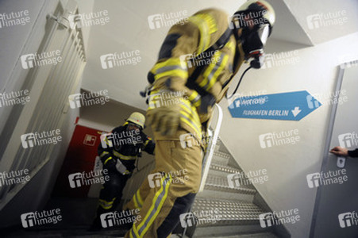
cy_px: 119
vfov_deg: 81.1
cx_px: 179
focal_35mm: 14
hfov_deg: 104.3
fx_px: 139
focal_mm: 14
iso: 2500
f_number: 2.8
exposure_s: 1/40
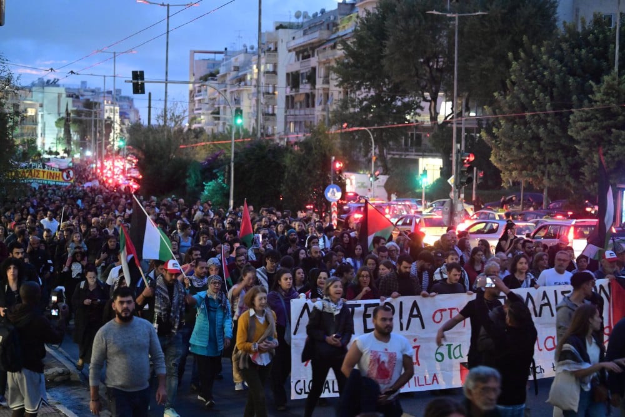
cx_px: 312
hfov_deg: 28.8
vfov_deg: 19.5
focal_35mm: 70
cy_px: 208
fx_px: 1215
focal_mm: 70
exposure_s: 1/40
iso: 8000
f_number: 2.8
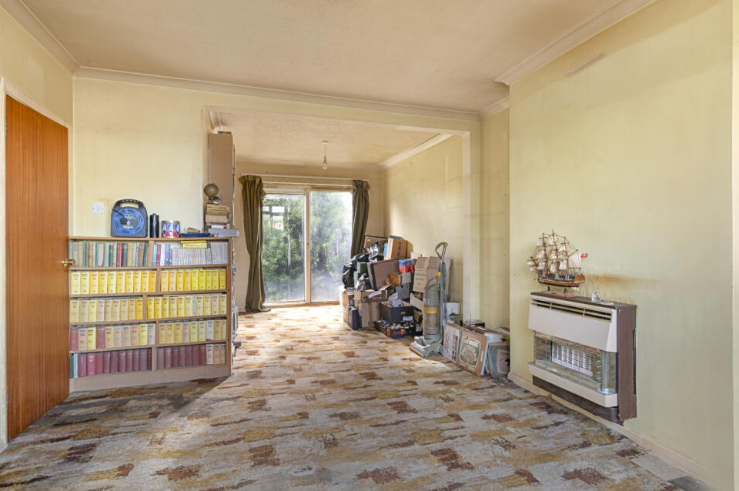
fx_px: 328
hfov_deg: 96.7
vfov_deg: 73.6
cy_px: 237
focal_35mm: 16
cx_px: 346
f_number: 16
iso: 200
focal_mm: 15
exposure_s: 4
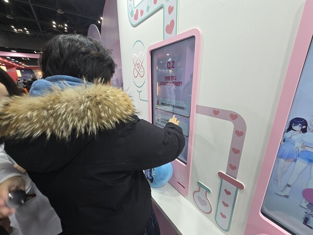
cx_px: 156
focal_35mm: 13
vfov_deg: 89.9
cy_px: 118
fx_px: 118
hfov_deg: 106.2
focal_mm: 2.2
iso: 64
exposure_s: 1/60
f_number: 2.2
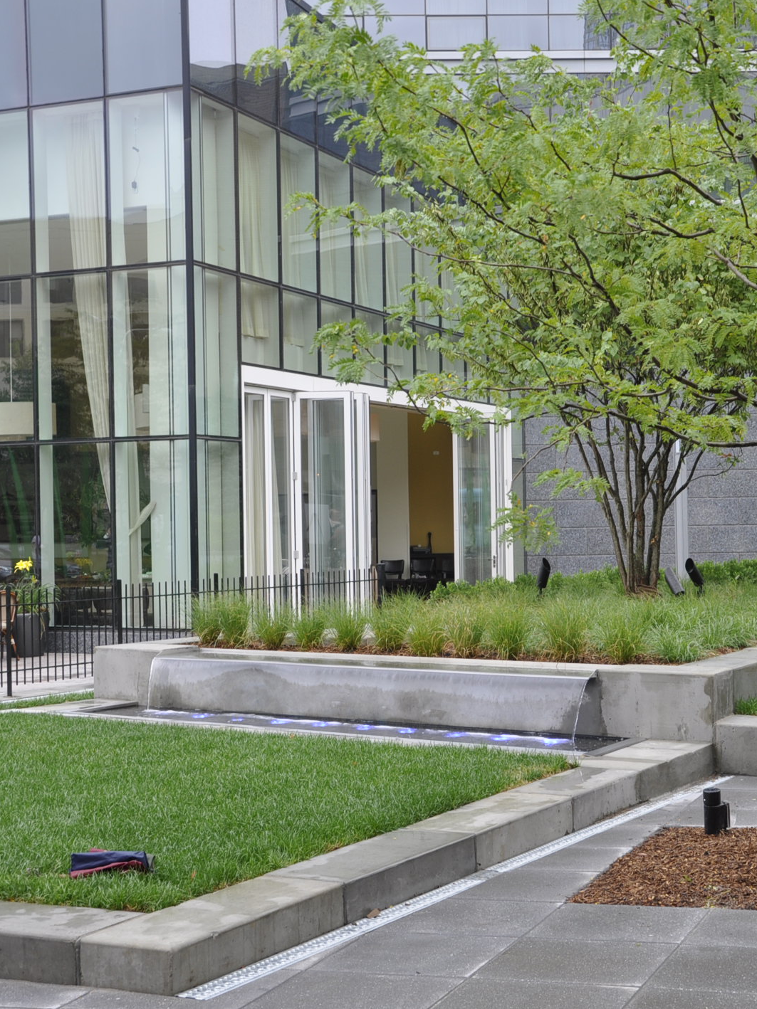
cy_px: 504
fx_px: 1779
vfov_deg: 31.7
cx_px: 510
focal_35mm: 61
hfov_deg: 23.9
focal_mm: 28
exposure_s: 1/125
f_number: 5.6
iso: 200
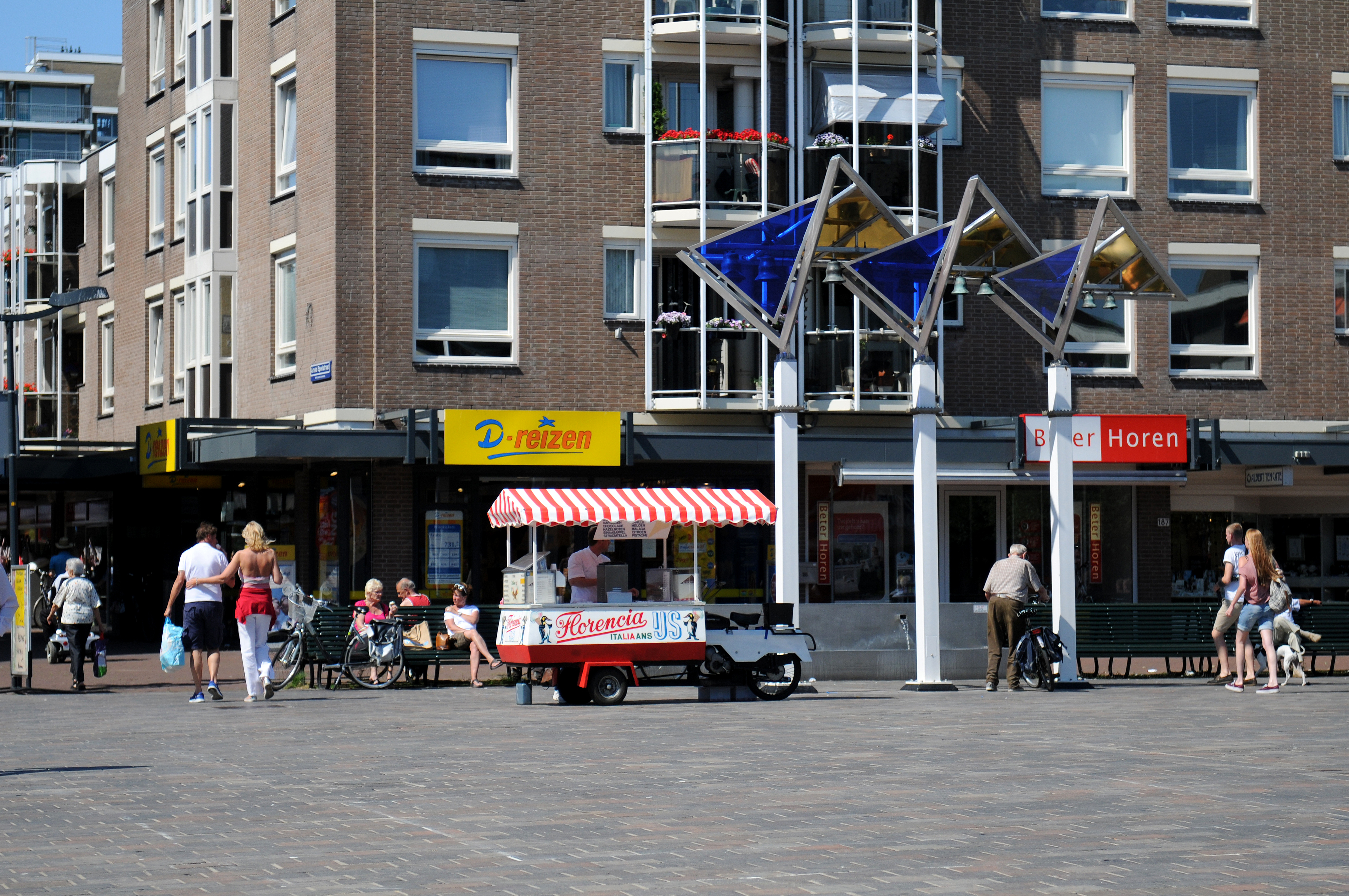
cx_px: 674
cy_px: 448
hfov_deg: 23.4
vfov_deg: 15.7
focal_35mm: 87
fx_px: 3256
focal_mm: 58
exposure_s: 1/4000
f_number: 2.8
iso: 200
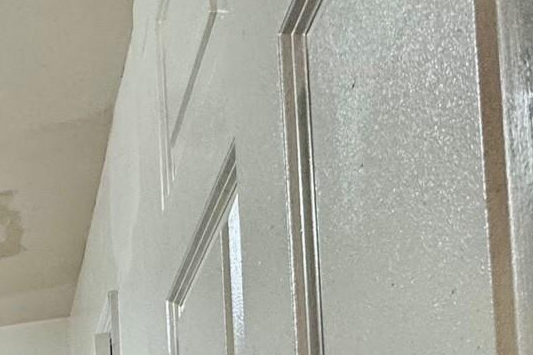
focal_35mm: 56
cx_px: -213
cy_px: 700
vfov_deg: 17.6
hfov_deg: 27.6
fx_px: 829
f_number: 2.2
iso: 200
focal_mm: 2.22
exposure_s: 1/60
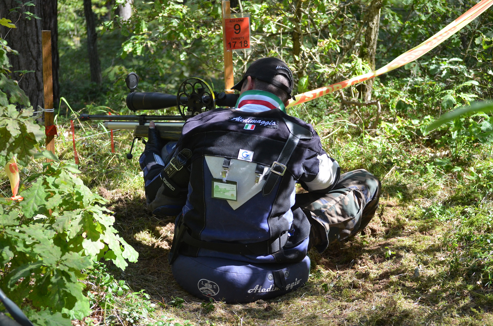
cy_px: 163
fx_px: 1127
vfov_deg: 16.5
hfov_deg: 24.7
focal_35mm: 82
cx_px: 246
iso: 800
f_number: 4
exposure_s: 1/800
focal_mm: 55
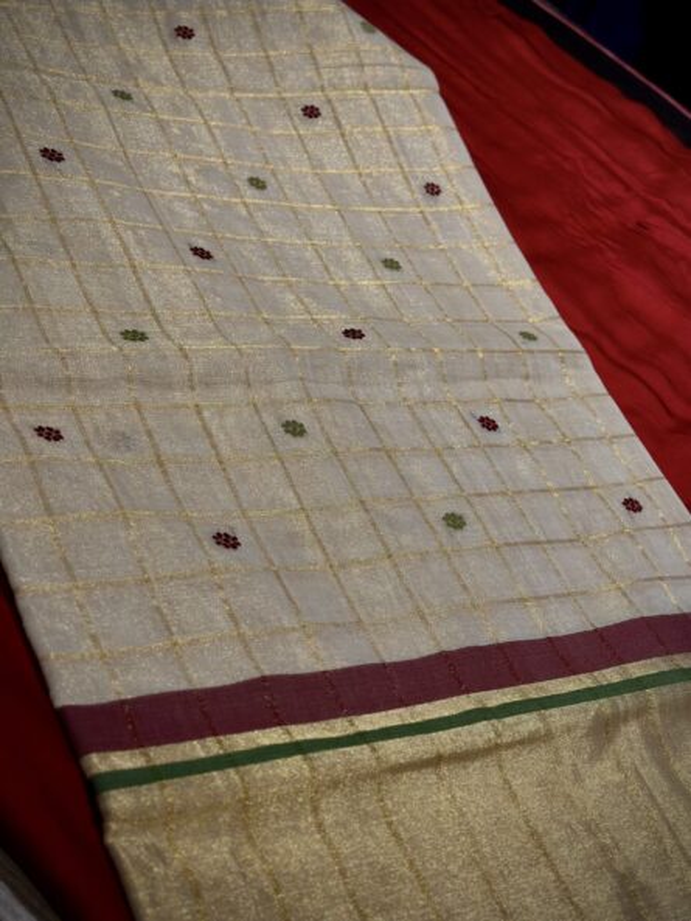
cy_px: 460
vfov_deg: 39.6
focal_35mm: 48
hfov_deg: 30.3
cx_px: 346
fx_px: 1277
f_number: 1.78
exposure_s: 1/60
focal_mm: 6.86
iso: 80
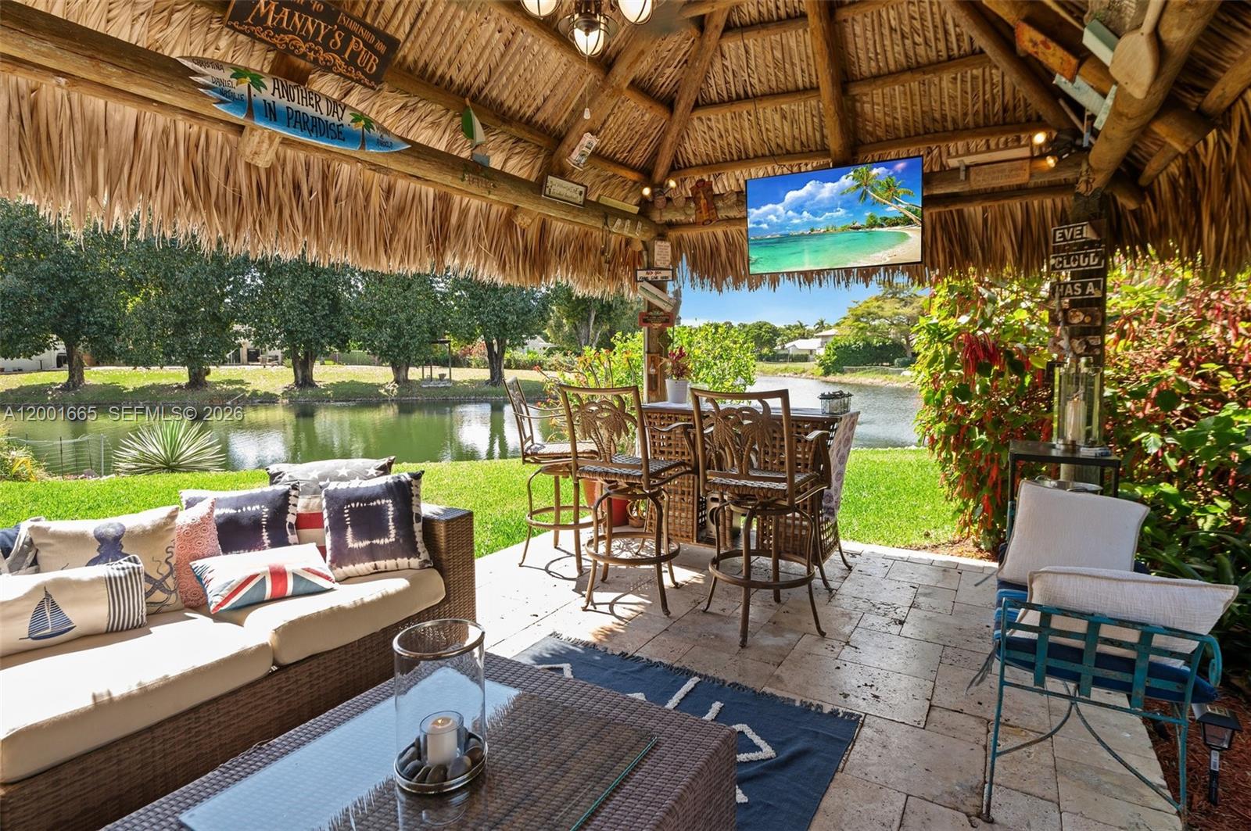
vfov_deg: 67.3
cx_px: 626
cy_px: 416
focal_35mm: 18
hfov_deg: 90.1
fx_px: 625
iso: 200
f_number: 8
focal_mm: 18
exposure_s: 1/50
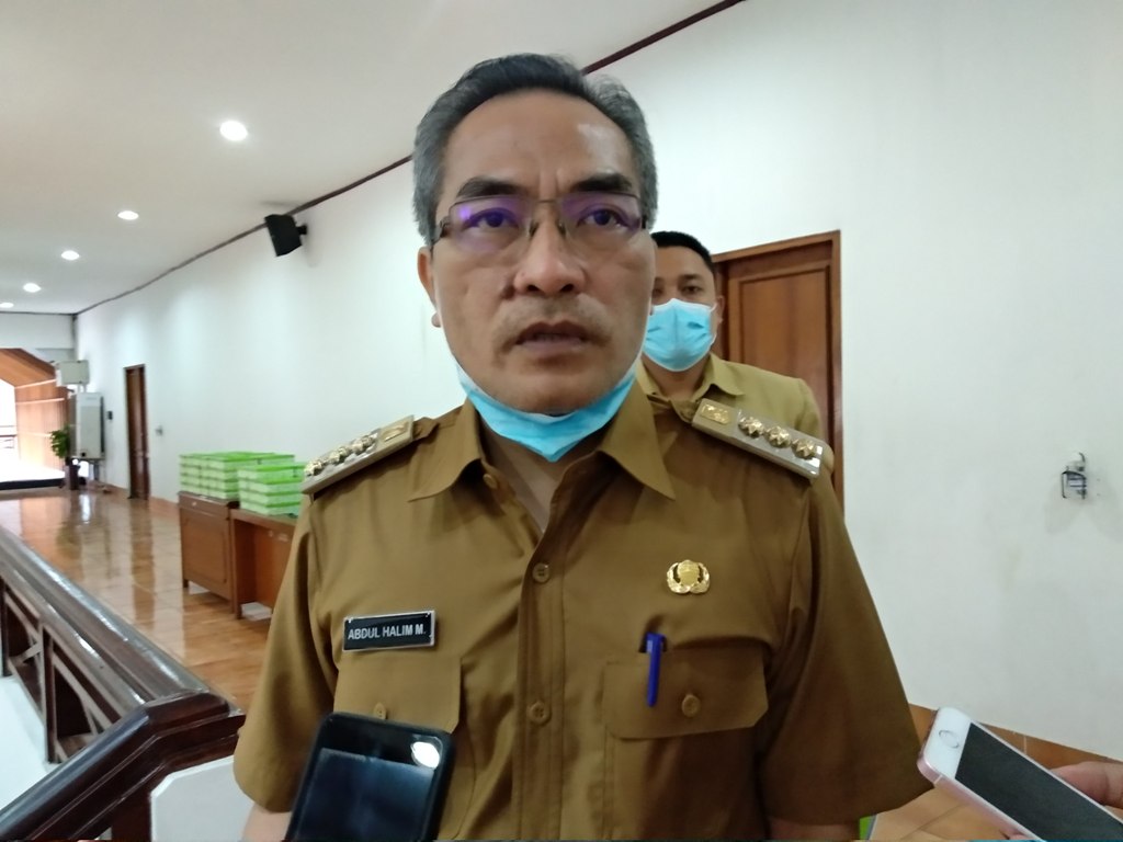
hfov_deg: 67.3
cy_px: 421
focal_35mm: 26
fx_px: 843
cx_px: 562
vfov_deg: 53.1
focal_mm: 3.81
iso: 1600
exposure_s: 1/17
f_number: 2.2
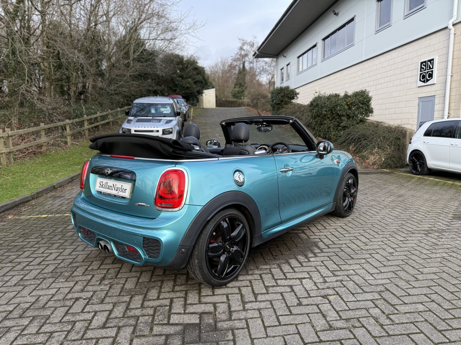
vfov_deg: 56.8
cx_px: 230
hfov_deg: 71.6
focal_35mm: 24
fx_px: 320
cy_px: 172
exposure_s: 1/433
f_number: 1.78
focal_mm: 6.76
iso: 100
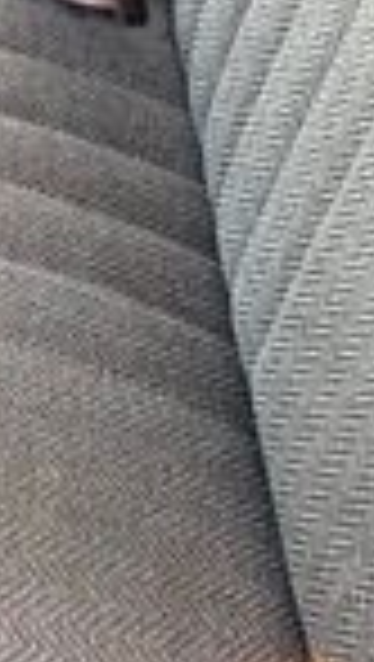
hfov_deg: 9.6
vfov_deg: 17.2
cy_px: 99
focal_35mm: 123
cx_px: -194
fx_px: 2162
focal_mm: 4.25
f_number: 1.8
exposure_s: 1/68
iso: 100
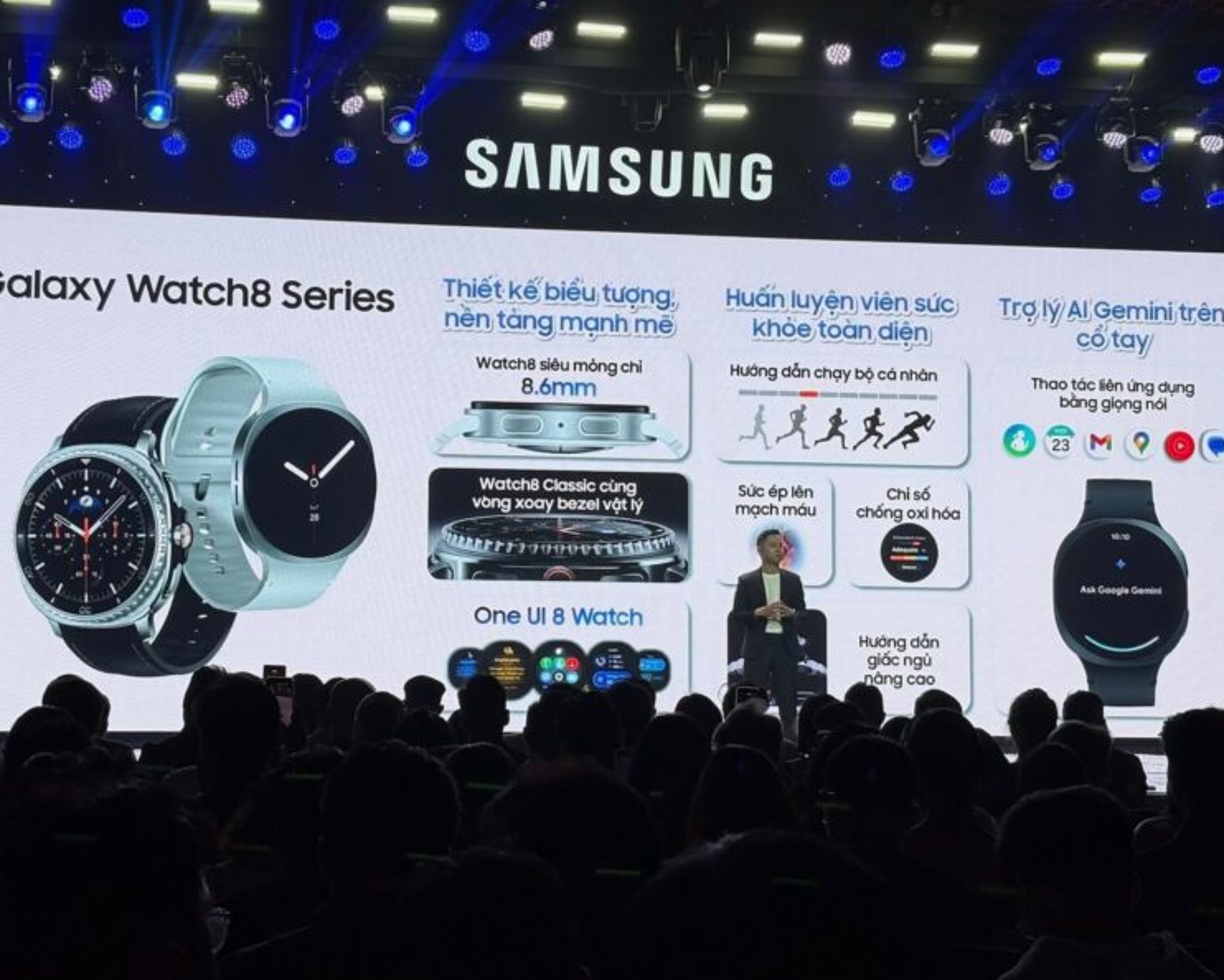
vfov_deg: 21.9
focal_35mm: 70
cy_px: 447
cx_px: 508
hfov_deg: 27.1
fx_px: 2536
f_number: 1.6
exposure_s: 1/144
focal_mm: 5.96
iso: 25
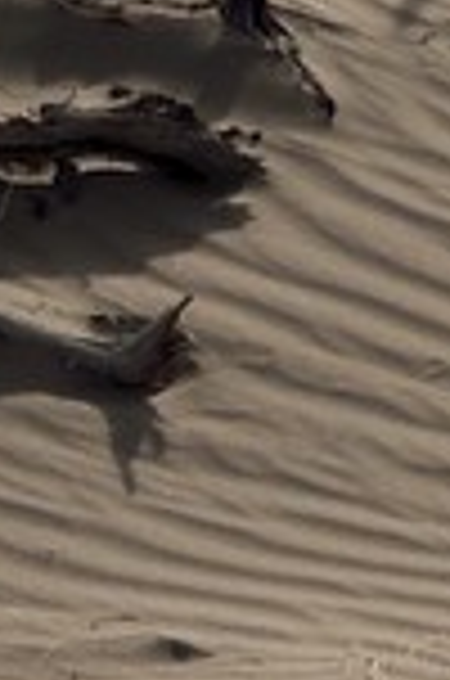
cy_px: -509
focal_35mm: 552
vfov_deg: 3.7
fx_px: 10397
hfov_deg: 2.3
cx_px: 3074
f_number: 14
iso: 200
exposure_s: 1/320
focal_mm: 52
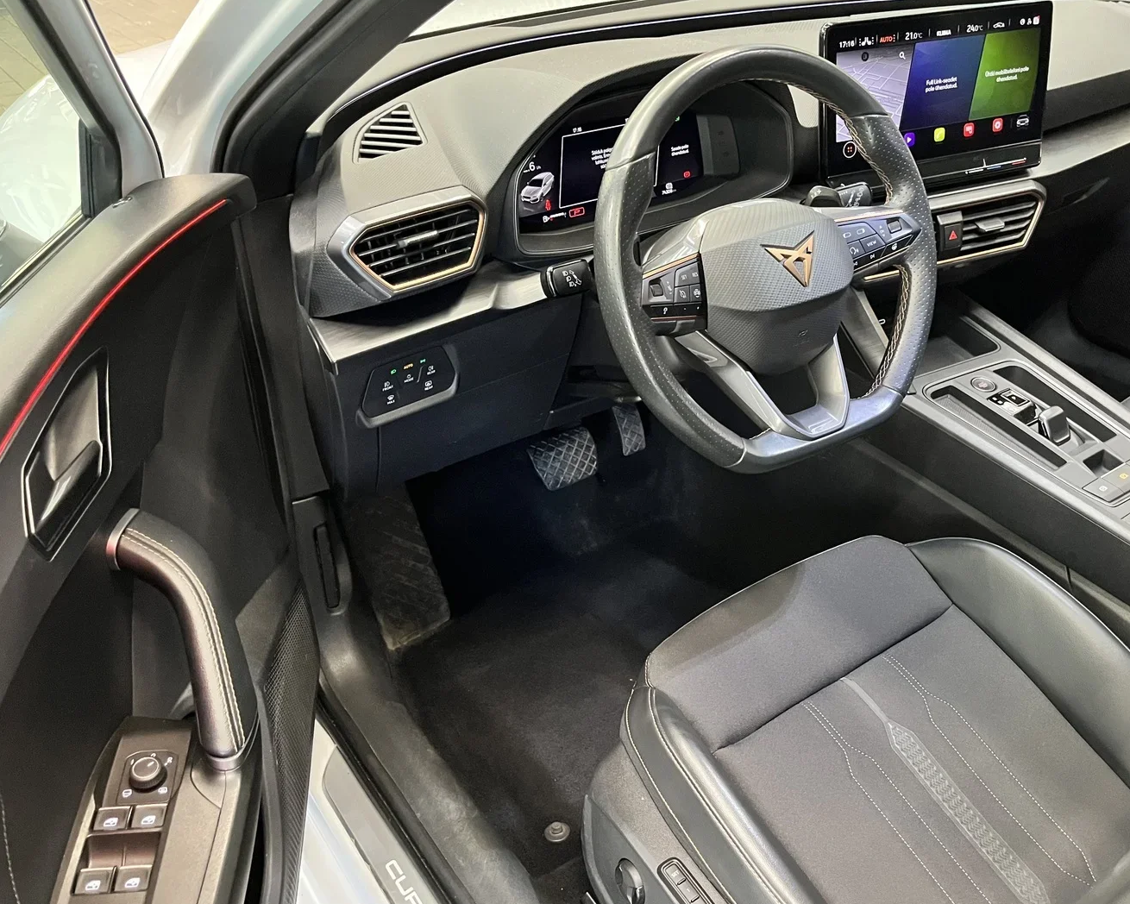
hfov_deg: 56.8
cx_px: 675
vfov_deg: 47.1
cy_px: 441
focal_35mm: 31
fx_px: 1037
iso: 640
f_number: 1.6
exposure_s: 1/40
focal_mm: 5.1
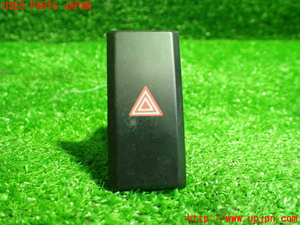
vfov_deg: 46.8
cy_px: 112
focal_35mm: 30
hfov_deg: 60.0
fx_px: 260
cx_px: 150
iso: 800
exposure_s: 1/40
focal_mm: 5.4
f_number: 2.3
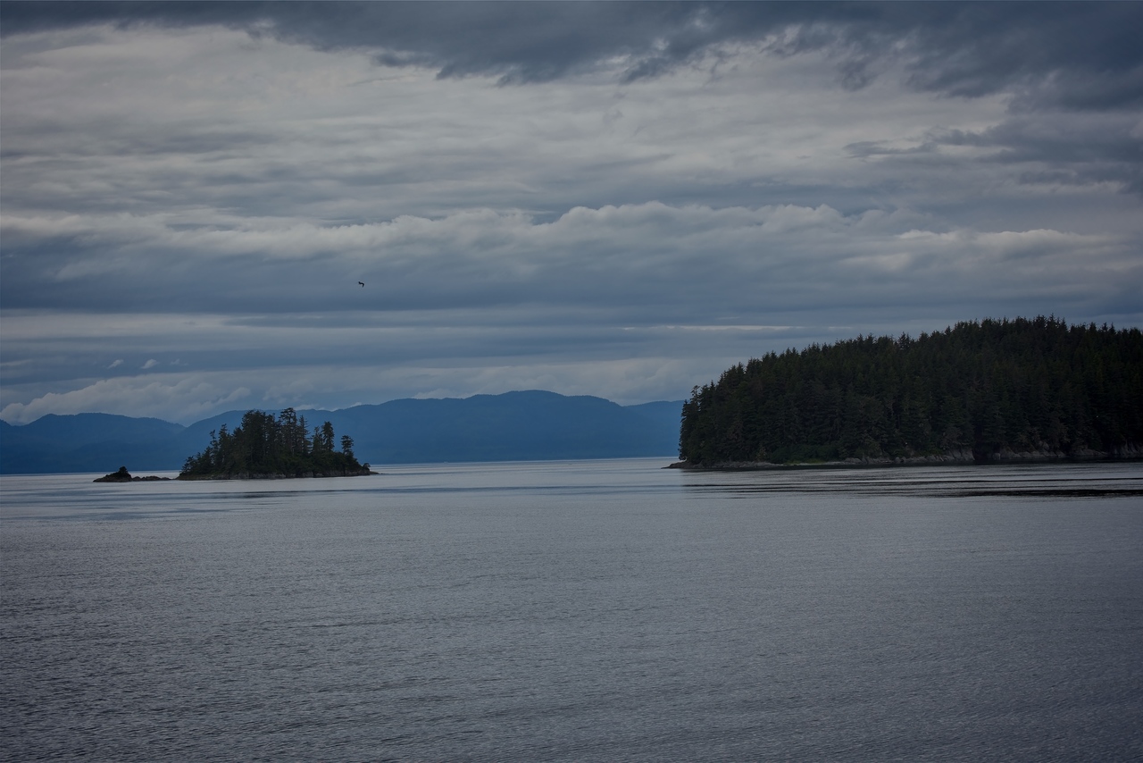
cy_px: 382
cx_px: 572
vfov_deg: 17.5
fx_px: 2477
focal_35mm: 78
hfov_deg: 26.0
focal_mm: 78
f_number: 11
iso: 100
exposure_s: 1/500
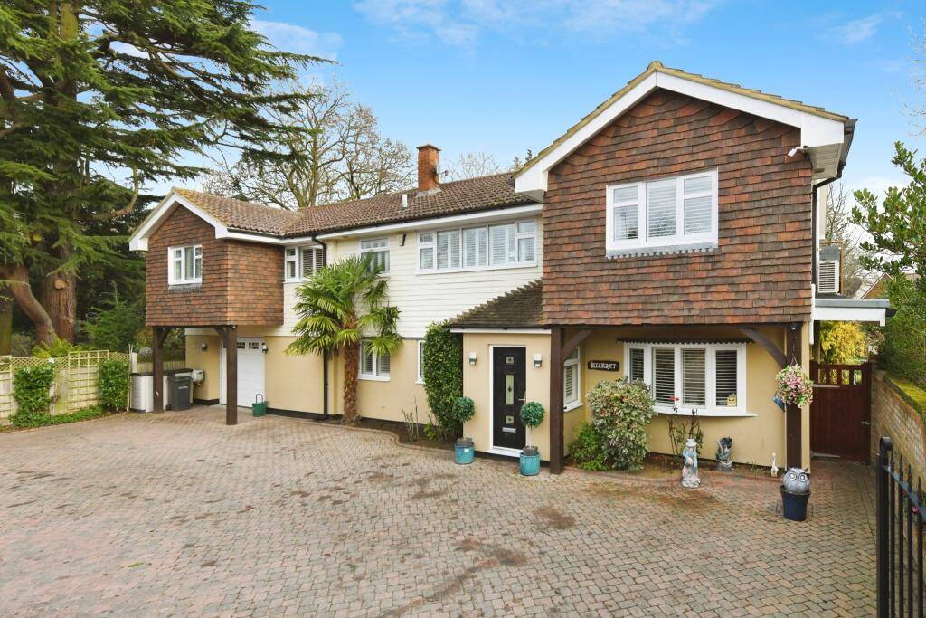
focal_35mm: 15
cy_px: 309
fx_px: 386
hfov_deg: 100.4
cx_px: 463
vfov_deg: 77.3
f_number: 8
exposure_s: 1/500
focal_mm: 15
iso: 800
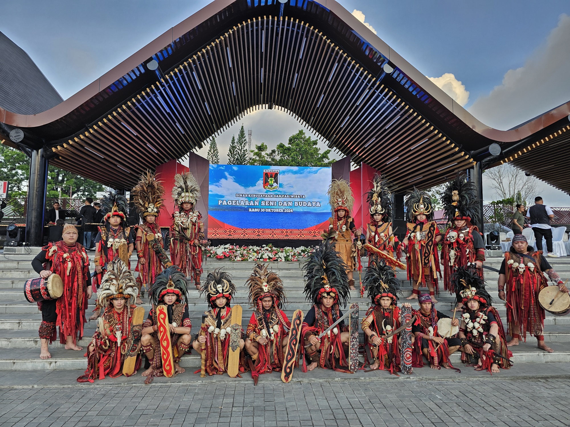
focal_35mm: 23
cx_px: 285
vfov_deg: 58.9
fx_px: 379
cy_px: 214
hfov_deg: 73.9
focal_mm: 6.3
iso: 32
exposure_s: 1/180
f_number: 1.7
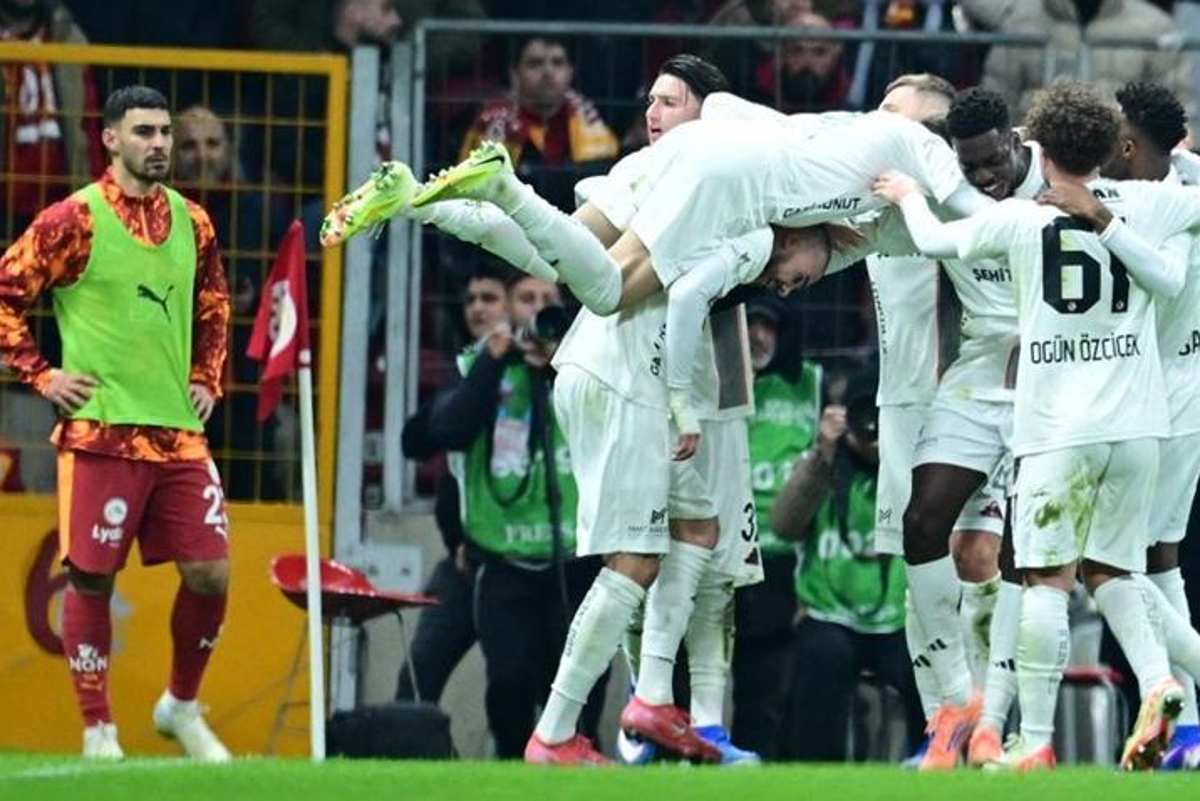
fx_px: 23242
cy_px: 344
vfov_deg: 2.0
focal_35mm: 697
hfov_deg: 3.0
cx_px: 640
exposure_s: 1/2000
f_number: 2.8
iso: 3200
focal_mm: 400
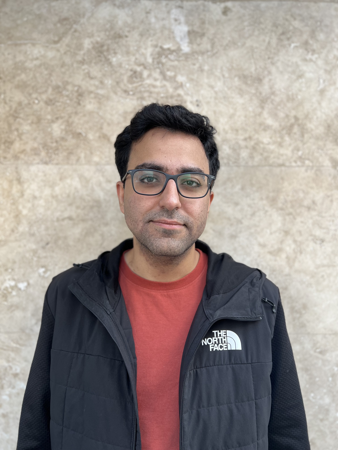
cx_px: 169
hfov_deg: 53.1
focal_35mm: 26
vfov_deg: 67.3
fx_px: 338
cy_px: 225
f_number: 1.5
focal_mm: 5.7
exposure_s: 1/298
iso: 50
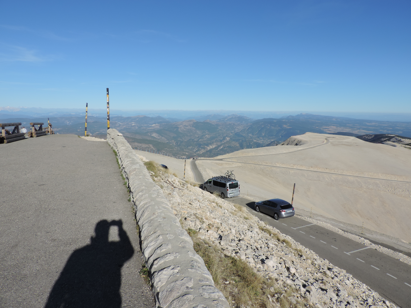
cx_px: 206
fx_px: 285
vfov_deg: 56.8
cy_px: 154
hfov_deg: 71.6
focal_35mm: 24
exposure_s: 1/1250
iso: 80
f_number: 3.7
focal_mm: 4.3
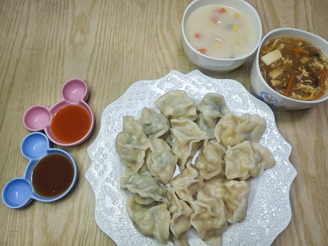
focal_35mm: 23
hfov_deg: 73.9
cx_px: 164
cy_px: 123
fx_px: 218
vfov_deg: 58.9
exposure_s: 1/120
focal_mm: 8.72
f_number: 2.8
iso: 200
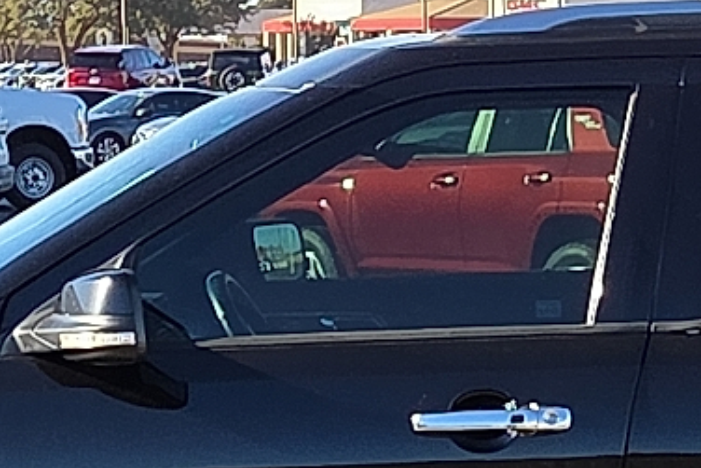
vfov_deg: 7.3
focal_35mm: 186
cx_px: 563
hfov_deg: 11.0
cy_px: 515
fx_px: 3623
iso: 76
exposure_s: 1/3333
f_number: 1.8
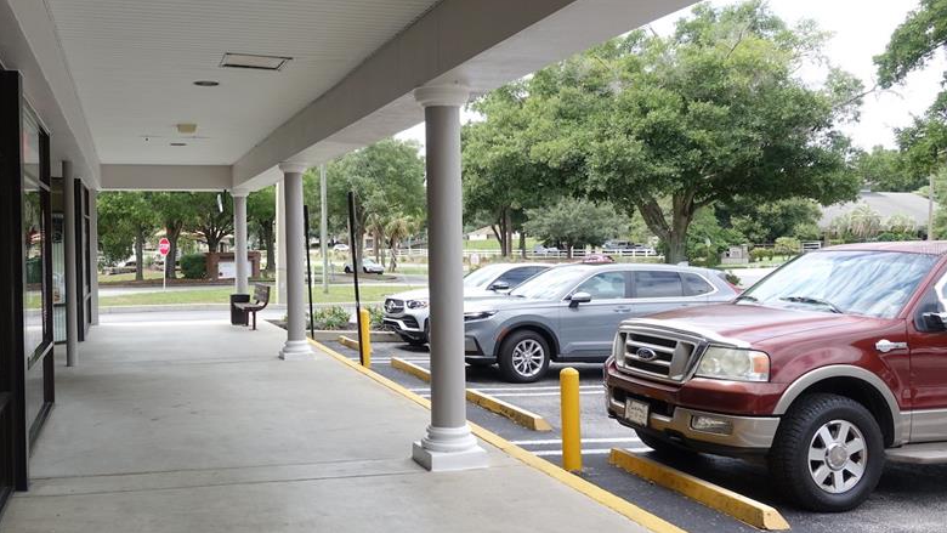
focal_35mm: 33
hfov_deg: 58.9
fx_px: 829
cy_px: 250
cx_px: 365
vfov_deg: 35.6
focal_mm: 8.8
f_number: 4
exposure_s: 1/320
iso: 125
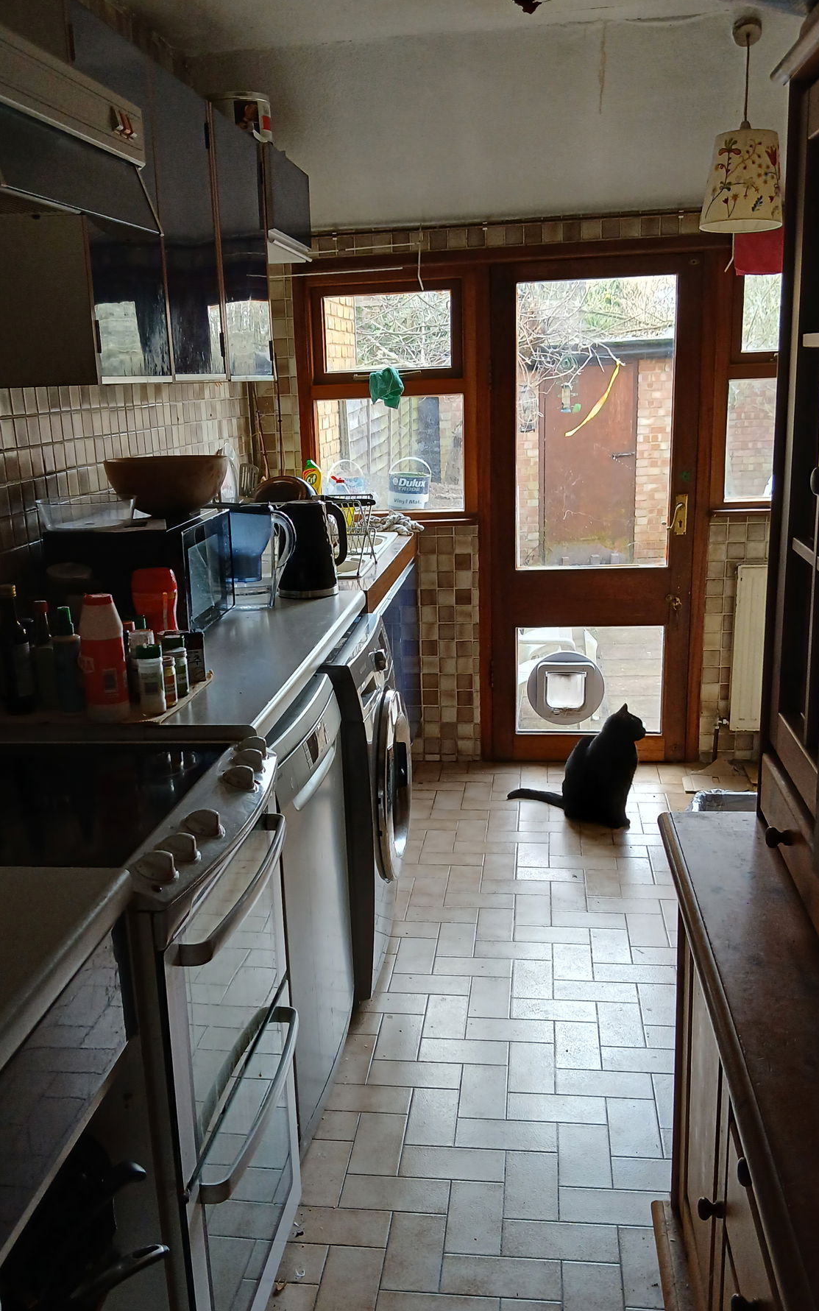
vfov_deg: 58.0
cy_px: 725
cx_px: 352
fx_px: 1179
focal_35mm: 33
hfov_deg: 38.2
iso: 125
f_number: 1.8
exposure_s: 1/50
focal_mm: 3.98
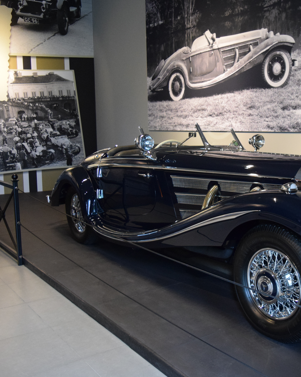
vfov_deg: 46.8
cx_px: 266
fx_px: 434
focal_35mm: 39
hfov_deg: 36.1
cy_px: 191
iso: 2500
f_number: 3.5
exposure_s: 1/60
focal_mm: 18
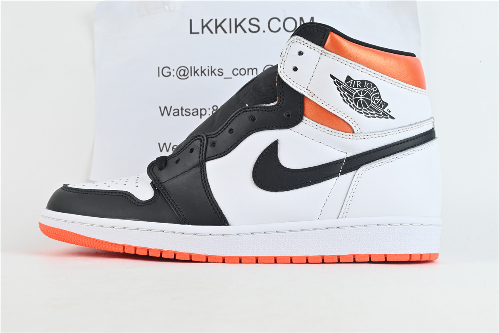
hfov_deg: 38.9
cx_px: 250
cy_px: 166
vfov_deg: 26.5
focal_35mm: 51
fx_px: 707
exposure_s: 1/80
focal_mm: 34
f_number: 11
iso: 1250
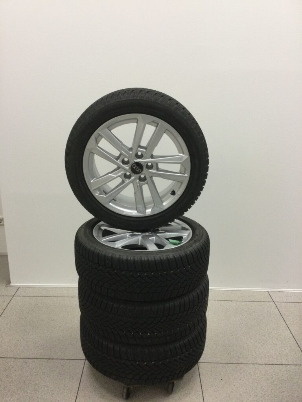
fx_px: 361
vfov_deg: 58.4
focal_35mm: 31
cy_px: 201
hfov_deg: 45.4
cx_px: 151
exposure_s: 1/33
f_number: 2.4
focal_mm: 3.3
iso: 125
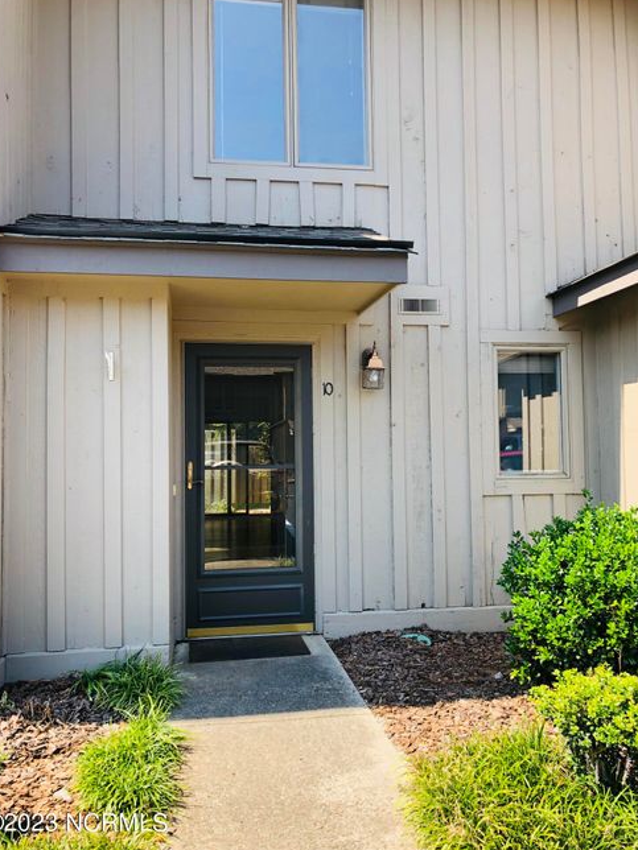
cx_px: 313
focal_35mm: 29
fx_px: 713
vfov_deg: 61.7
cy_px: 423
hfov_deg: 48.2
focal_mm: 4
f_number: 1.8
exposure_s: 1/340
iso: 20
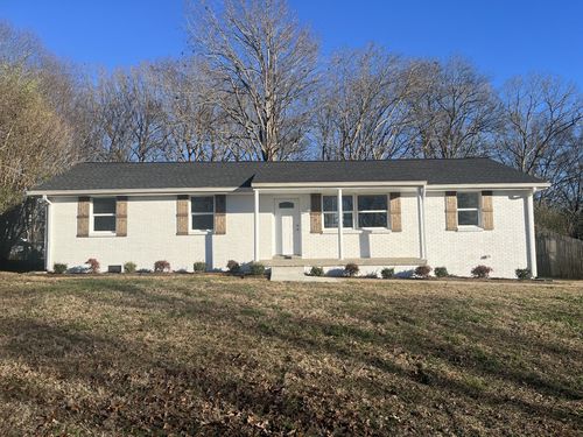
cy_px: 218
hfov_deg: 67.3
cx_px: 292
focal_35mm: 26
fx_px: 438
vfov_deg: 53.1
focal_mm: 5.1
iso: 50
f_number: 1.6
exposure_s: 1/3521
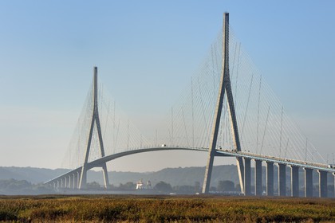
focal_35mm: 185
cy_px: 112
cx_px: 168
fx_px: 1721
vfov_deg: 7.4
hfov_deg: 11.1
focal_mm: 185
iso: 200
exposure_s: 1/320
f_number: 11
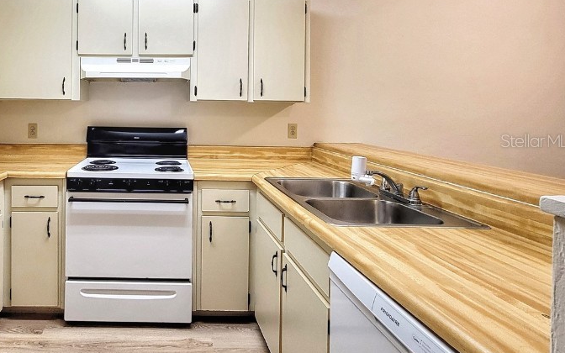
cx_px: 150
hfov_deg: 76.9
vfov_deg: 56.8
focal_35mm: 21
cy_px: 140
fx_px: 323
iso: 200
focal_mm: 2.2
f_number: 2.2
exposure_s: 1/60
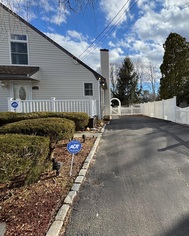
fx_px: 140
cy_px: 113
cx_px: 145
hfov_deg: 63.5
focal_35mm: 20
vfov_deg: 80.3
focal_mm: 2.22
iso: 50
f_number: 2.2
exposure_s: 1/1094
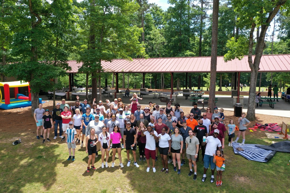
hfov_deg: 65.5
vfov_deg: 46.4
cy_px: 96
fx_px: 226
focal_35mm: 28
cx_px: 145
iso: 100
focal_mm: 10.26
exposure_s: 1/200
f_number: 5
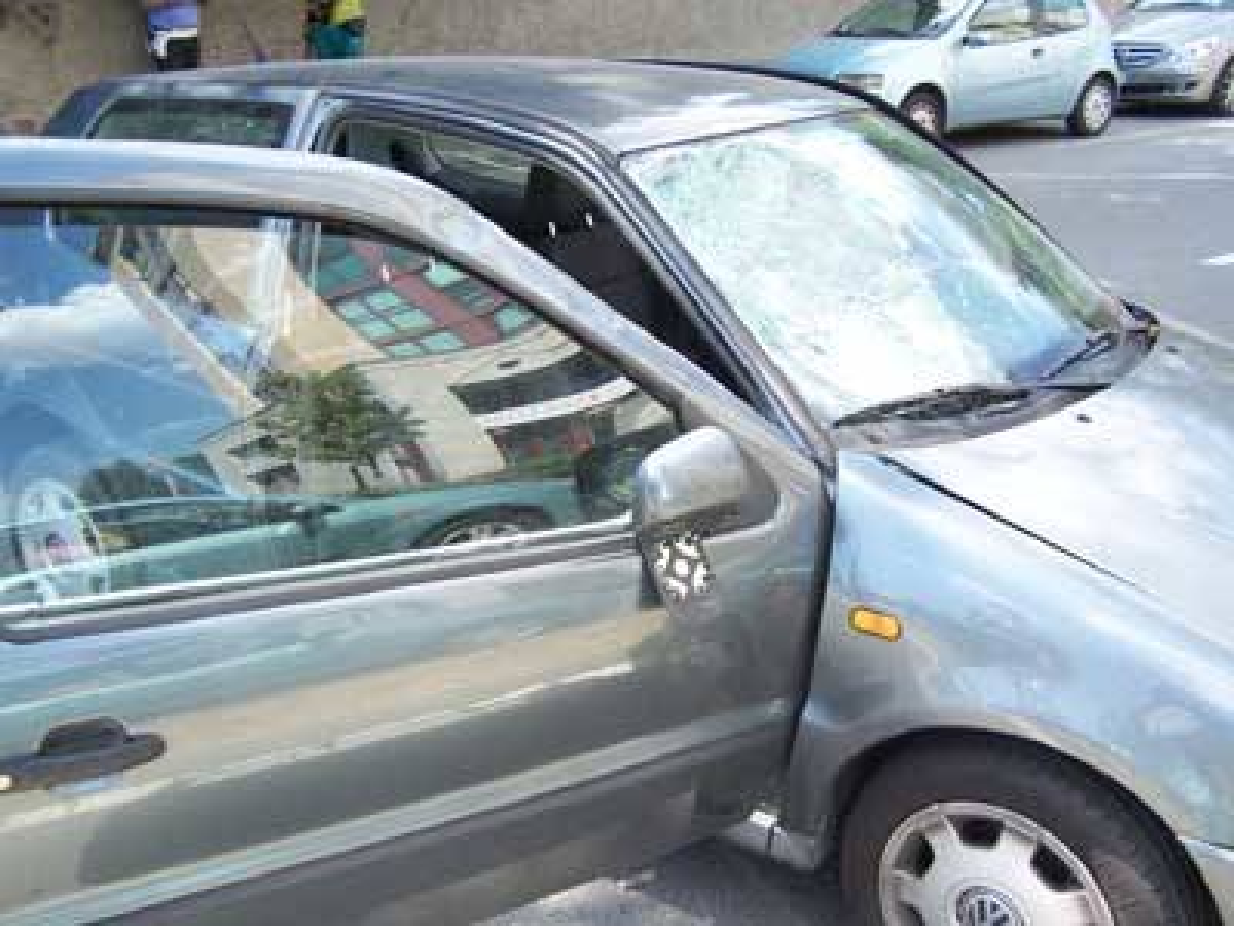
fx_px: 1355
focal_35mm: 38
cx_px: 617
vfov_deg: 37.7
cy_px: 463
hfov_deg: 49.0
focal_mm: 6.3
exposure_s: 1/125
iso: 80
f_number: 2.8
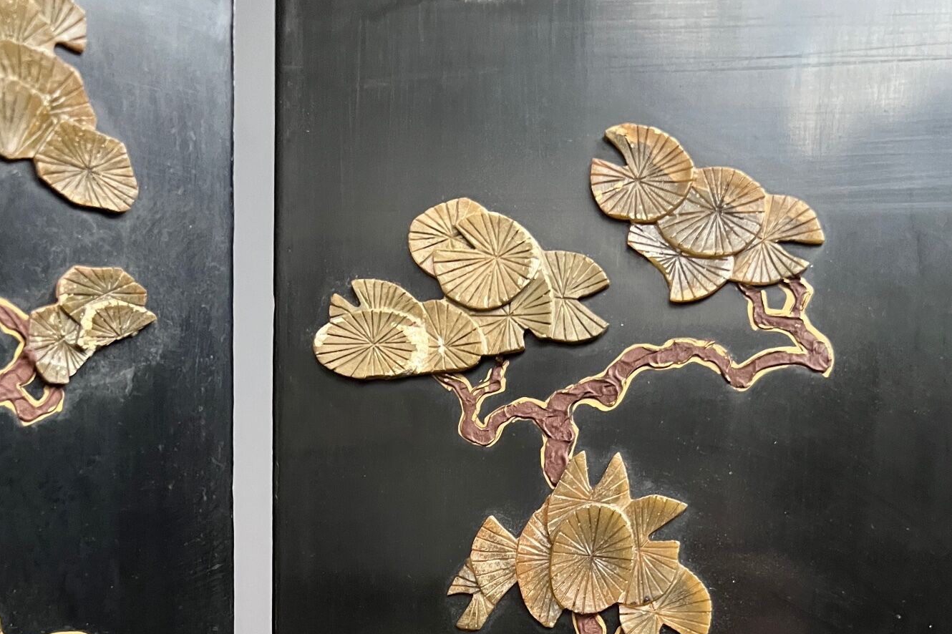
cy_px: 686
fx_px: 1084
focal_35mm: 41
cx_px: 472
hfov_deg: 47.4
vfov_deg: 29.6
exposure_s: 1/35
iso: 640
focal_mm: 5.7
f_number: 1.5
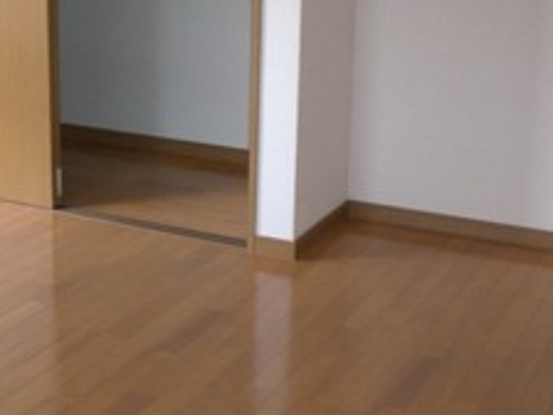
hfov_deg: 28.3
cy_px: 119
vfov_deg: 21.5
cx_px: 165
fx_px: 1086
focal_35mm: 68
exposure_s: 1/80
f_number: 3.1
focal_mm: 6.3
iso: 200
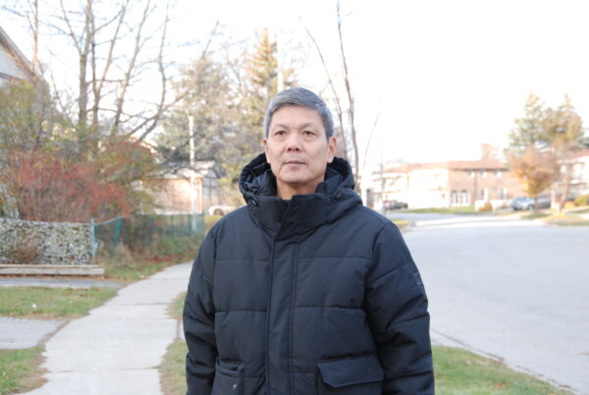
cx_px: 294
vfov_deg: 19.8
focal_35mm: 69
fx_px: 1131
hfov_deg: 29.2
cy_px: 198
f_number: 7.1
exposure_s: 1/200
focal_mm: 46
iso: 800
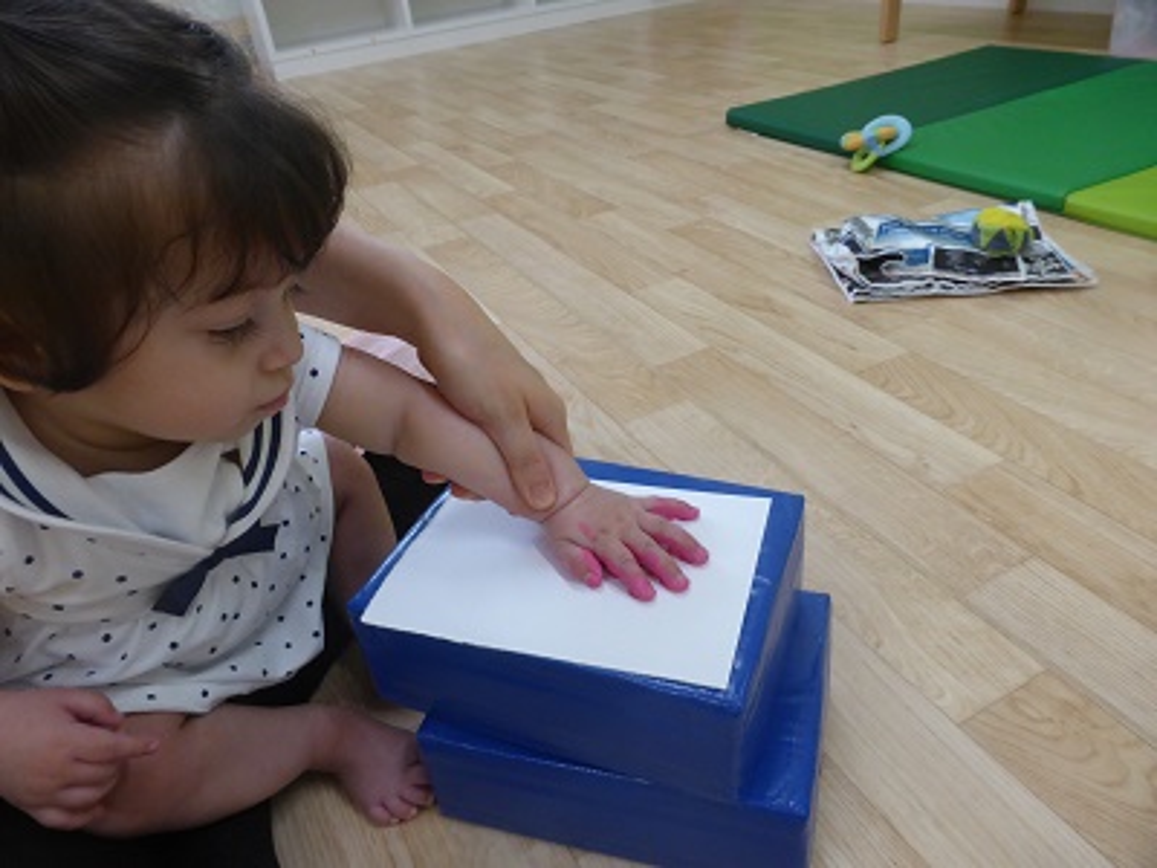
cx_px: 578
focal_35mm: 24
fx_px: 802
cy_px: 434
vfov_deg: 56.8
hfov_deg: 71.6
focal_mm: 4.3
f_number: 3.3
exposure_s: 1/60
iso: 250
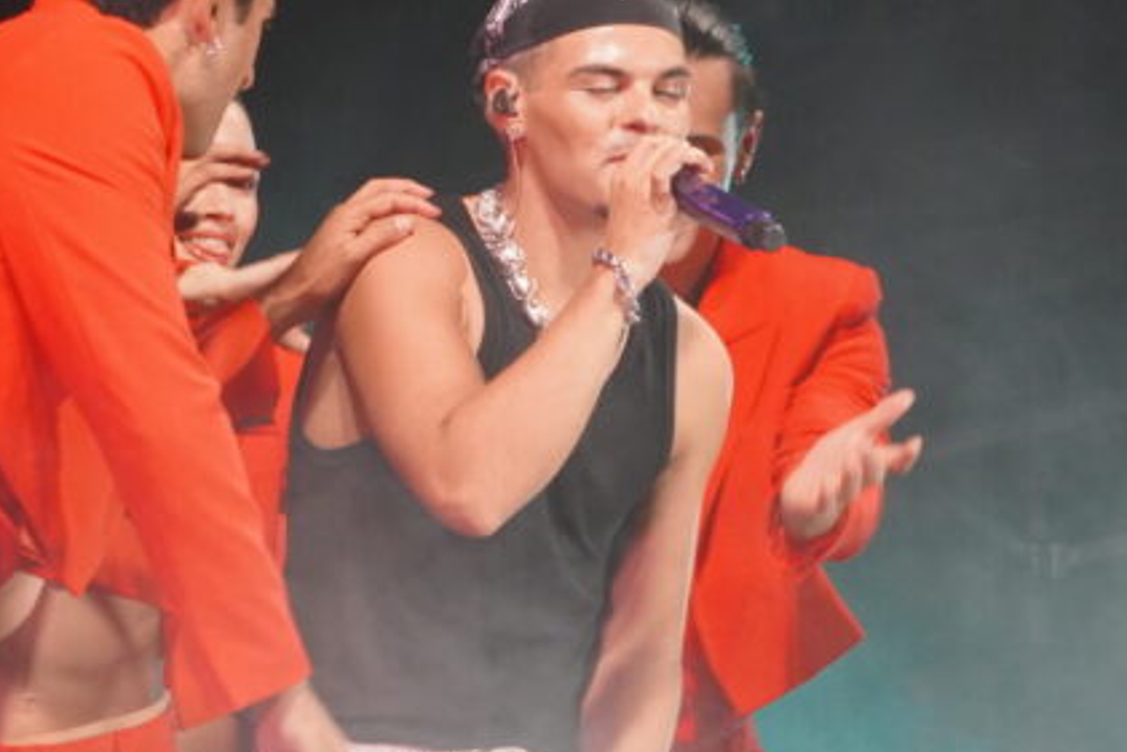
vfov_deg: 3.6
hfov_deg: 5.4
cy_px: 336
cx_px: 399
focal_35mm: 379
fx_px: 11868
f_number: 5.6
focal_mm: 104
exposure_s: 1/160
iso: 1000
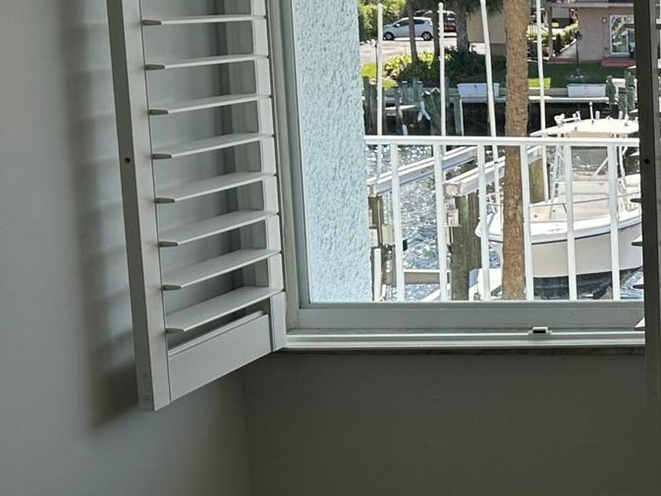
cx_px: 927
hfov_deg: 22.8
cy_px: 170
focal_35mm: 73
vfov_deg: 20.1
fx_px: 1394
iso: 80
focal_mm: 6.86
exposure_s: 1/1339
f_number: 1.78
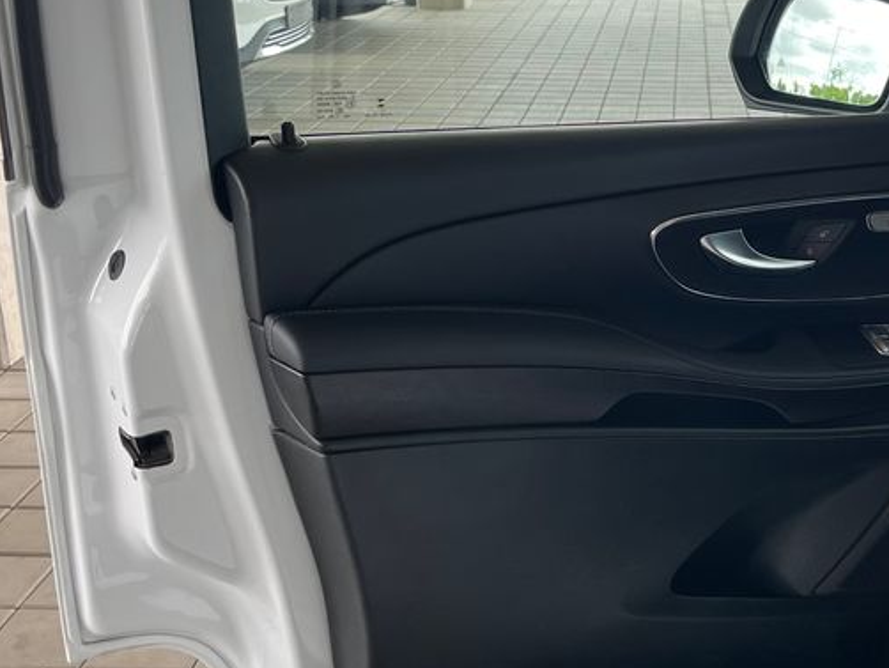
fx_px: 1362
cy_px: 246
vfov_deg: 27.4
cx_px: 648
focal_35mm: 53
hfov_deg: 35.5
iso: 40
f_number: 1.6
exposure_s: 1/122
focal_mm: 5.1
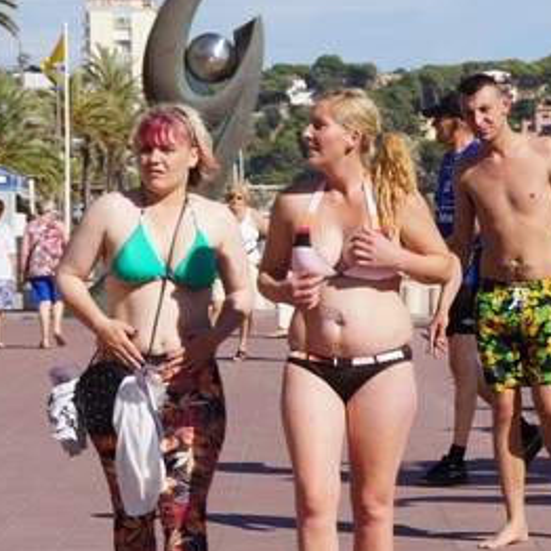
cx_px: 355
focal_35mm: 201
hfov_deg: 8.7
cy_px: 243
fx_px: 3620
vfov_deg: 8.7
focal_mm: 90
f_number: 11
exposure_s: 1/200
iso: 100
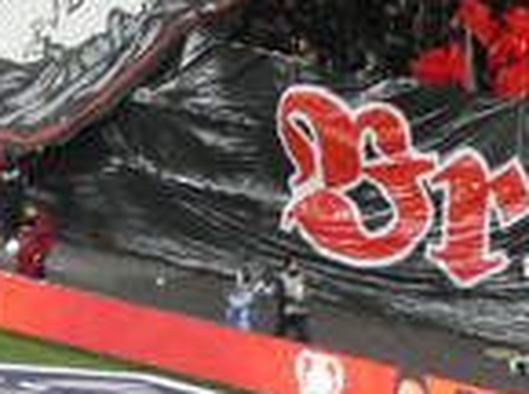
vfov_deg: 4.7
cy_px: -175
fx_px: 4726
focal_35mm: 310
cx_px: 99
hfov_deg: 6.4
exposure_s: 1/80
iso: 800
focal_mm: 12.5
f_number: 4.5
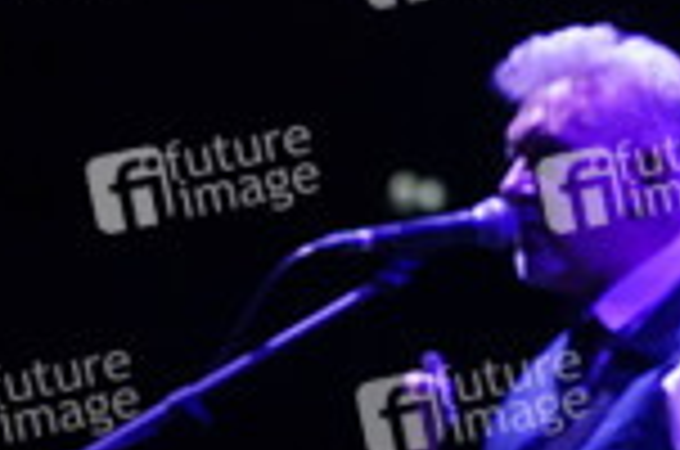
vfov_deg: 3.6
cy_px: 68
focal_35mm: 383
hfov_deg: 5.4
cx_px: 984
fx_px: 7219
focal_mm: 128
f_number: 5
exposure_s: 1/200
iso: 3200
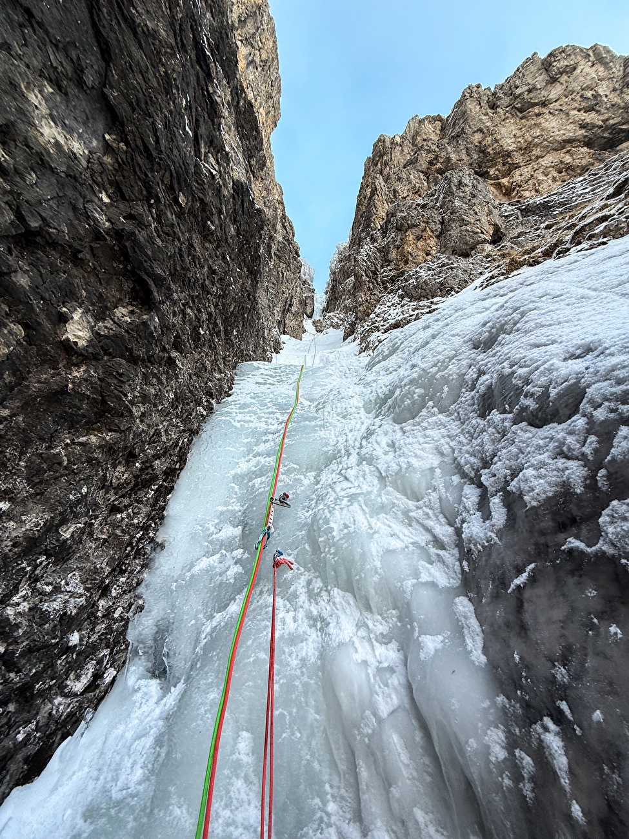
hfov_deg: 85.7
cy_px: 420
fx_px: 339
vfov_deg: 102.1
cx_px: 314
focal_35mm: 14
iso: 50
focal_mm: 2.22
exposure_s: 1/200
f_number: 2.2
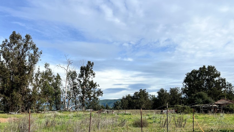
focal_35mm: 34
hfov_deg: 58.0
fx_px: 211
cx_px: 121
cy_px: 98
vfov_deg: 34.0
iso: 50
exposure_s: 1/5319
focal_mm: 5.7
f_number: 1.5
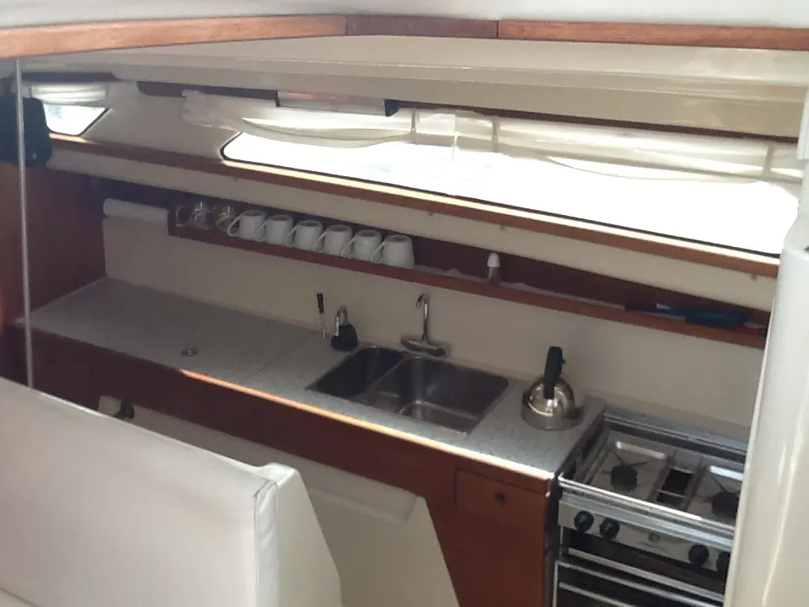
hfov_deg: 42.9
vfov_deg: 32.9
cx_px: 404
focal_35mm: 44
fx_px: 1028
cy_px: 304
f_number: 2.4
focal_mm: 2.03
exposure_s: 1/127
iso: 40
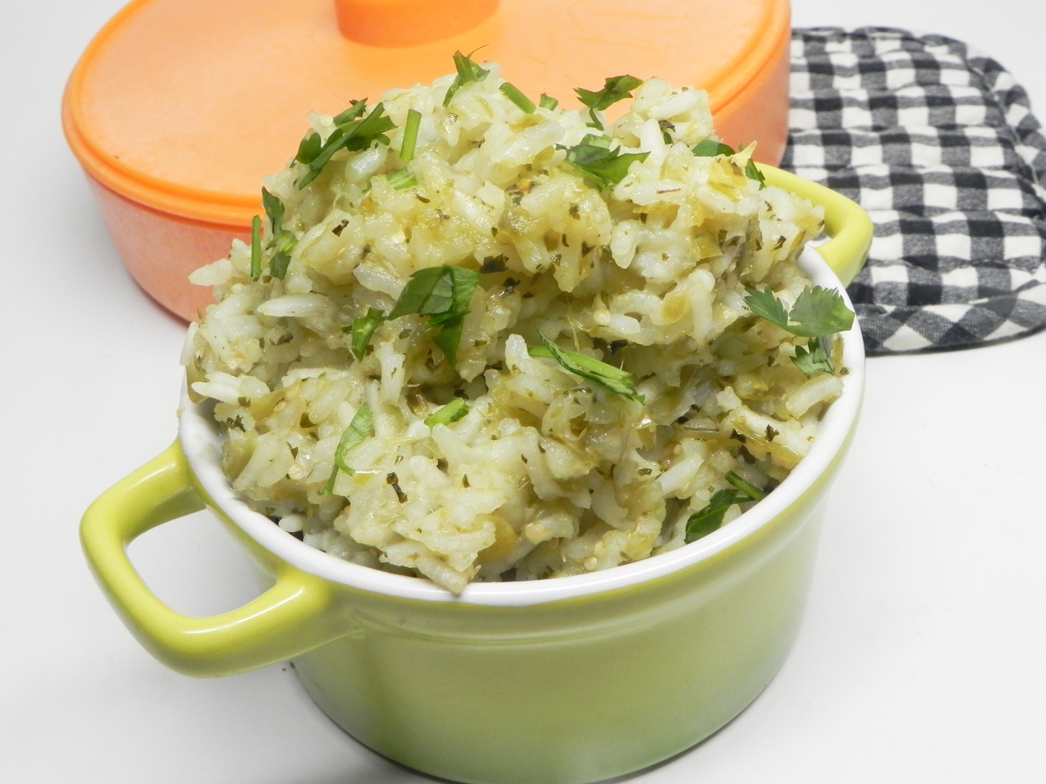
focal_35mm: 37
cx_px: 523
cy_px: 392
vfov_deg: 38.7
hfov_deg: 50.1
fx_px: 1118
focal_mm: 6.6
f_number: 5.6
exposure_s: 1/30.3
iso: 330
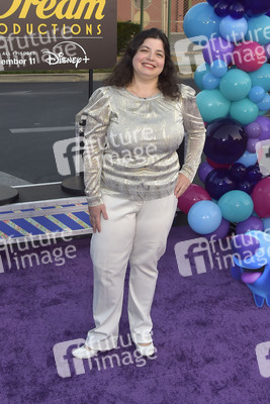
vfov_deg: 54.4
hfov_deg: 37.9
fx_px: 393
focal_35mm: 35
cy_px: 202
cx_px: 135
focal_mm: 35
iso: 640
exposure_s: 1/250
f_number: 6.3
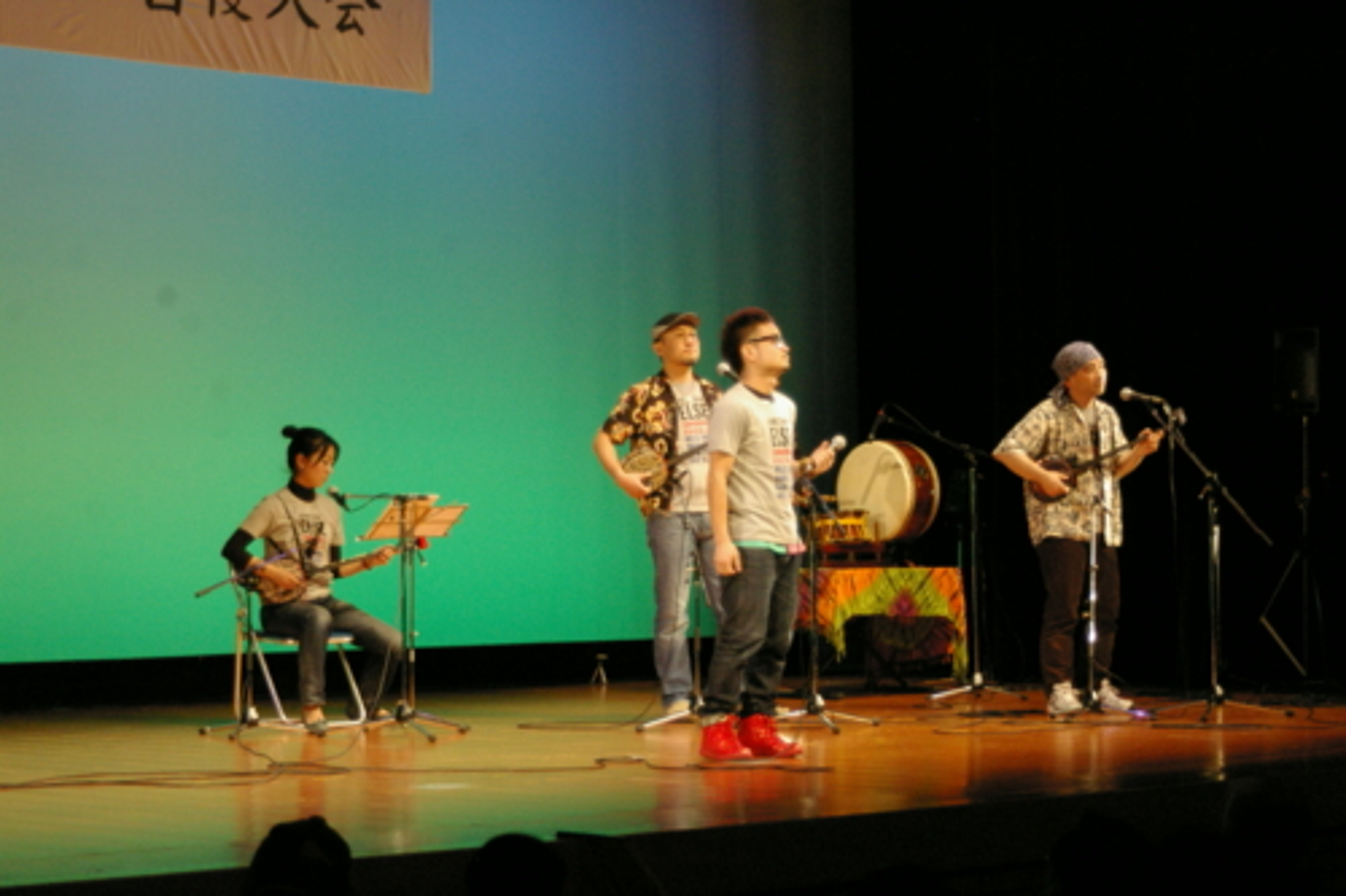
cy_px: 448
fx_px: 3364
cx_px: 673
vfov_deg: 15.2
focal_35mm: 90
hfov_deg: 22.6
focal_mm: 60
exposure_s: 1/125
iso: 1600
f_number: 4.5
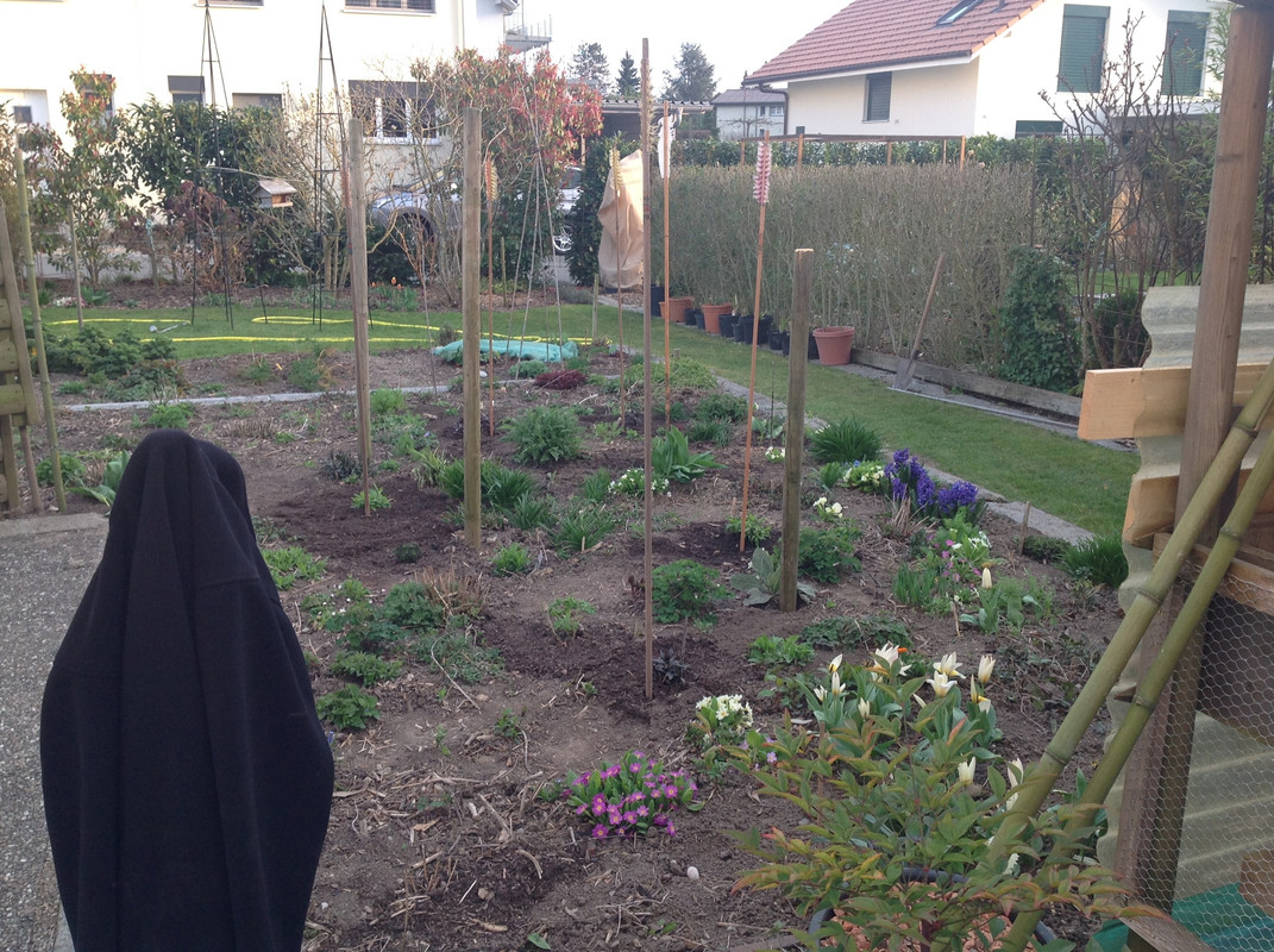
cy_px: 476
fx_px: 1286
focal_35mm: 35
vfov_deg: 40.6
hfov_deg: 52.7
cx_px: 637
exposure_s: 1/120
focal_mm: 4.28
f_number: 2.4
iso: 64
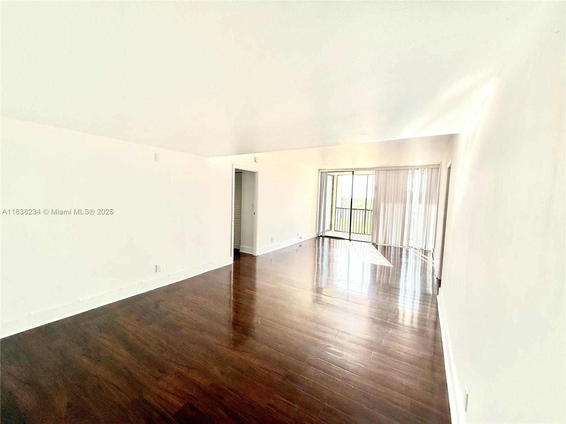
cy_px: 212
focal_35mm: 14
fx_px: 229
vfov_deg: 85.7
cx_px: 283
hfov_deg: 102.1
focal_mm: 2.22
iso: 64
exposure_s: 1/235
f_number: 2.2
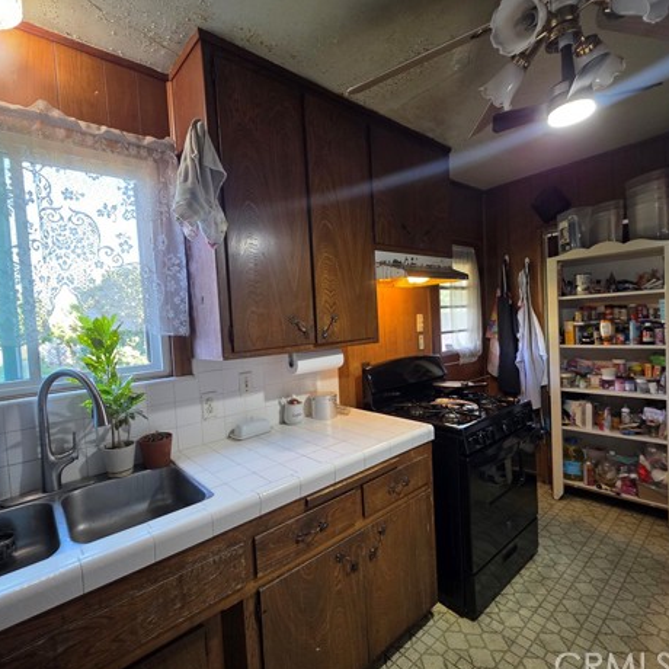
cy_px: 337
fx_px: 350
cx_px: 316
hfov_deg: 87.3
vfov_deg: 87.4
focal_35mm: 16
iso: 250
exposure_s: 1/60
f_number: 1.9
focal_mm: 2.2
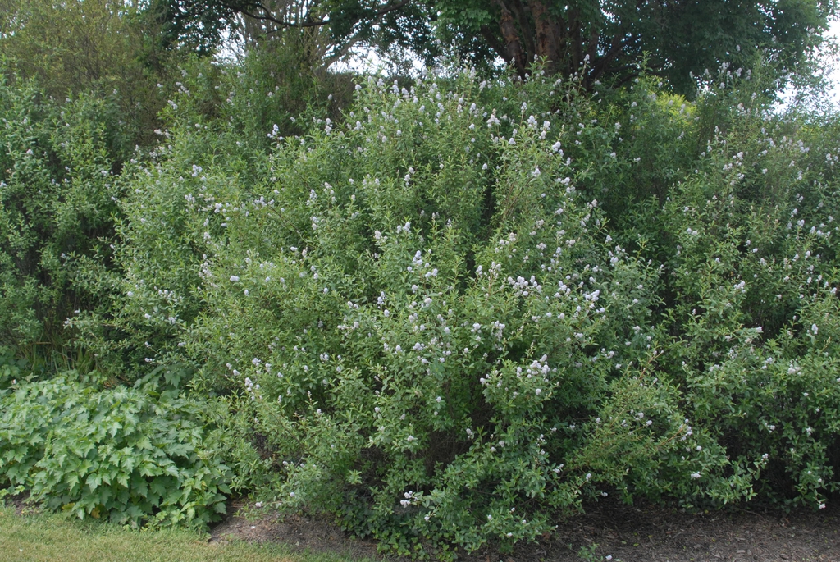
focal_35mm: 42
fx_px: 981
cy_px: 281
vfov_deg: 32.0
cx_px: 420
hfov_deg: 46.4
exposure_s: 1/160
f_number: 6.3
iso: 400
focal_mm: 28
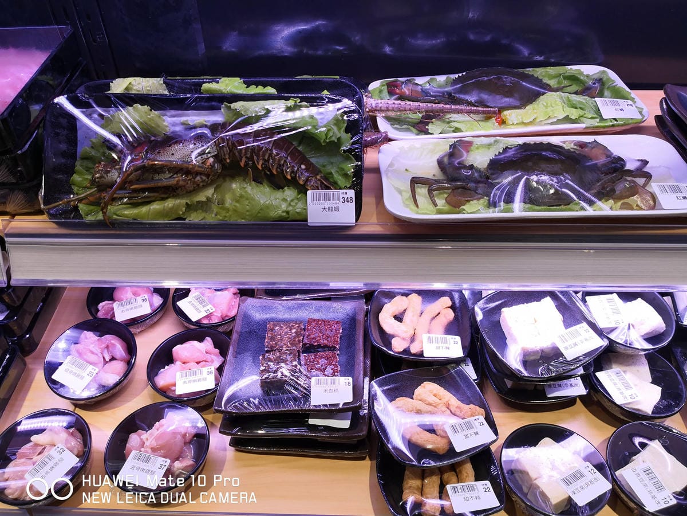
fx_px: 536
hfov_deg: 65.3
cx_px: 344
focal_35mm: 27
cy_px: 258
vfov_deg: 51.4
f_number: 1.6
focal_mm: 3.95
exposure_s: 1/120
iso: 100
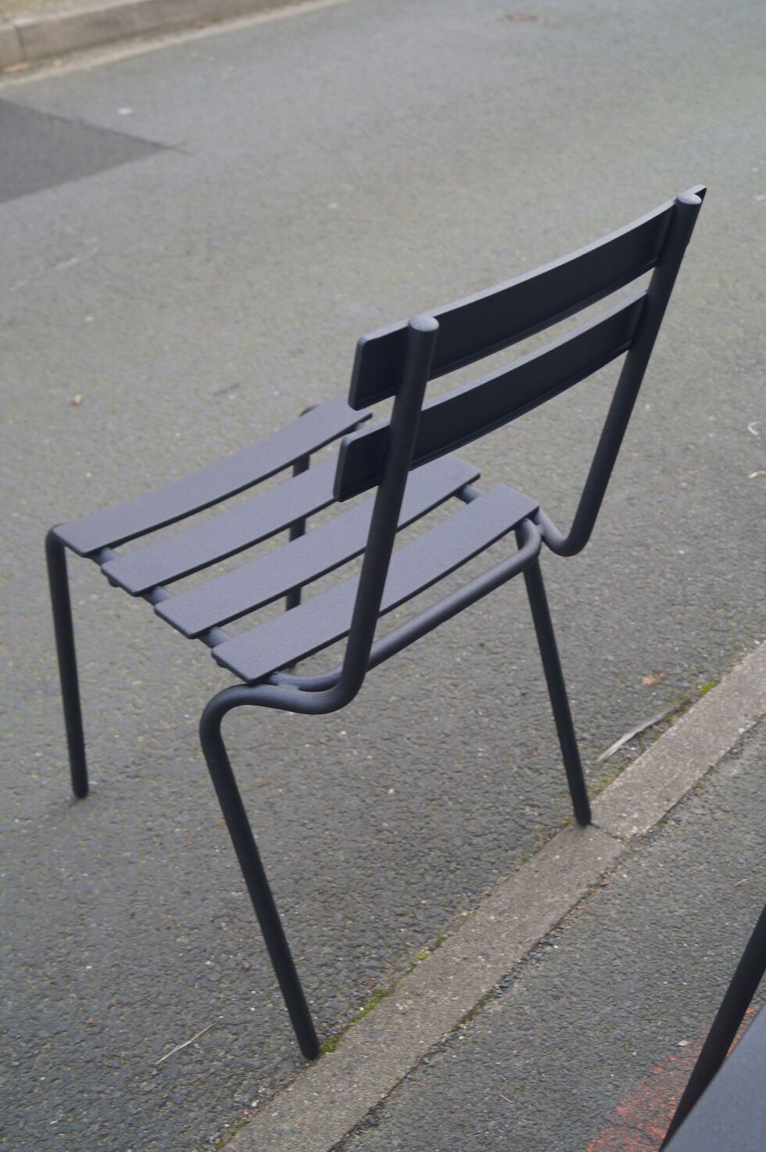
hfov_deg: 34.1
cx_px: 383
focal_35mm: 39
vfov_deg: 49.6
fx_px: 1247
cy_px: 576
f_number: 4.5
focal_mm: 26
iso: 250
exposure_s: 1/60
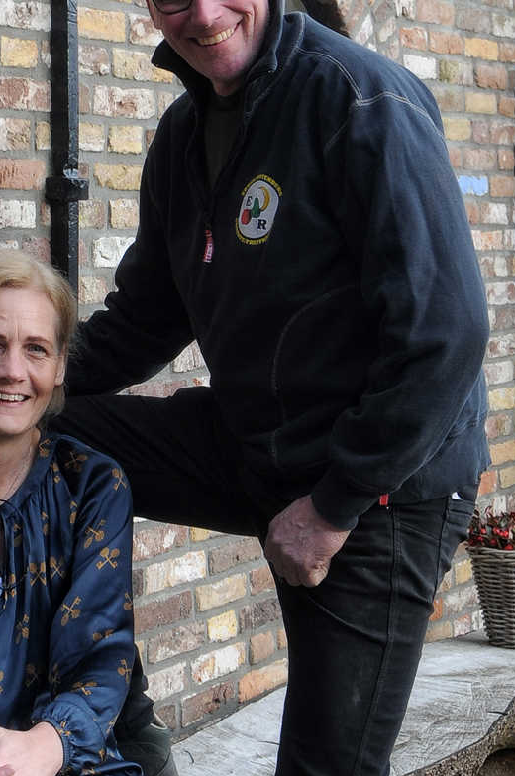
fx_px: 1936
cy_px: 597
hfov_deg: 15.1
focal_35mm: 90
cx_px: 166
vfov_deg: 22.4
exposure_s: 1/125
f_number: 5.6
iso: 200
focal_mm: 24
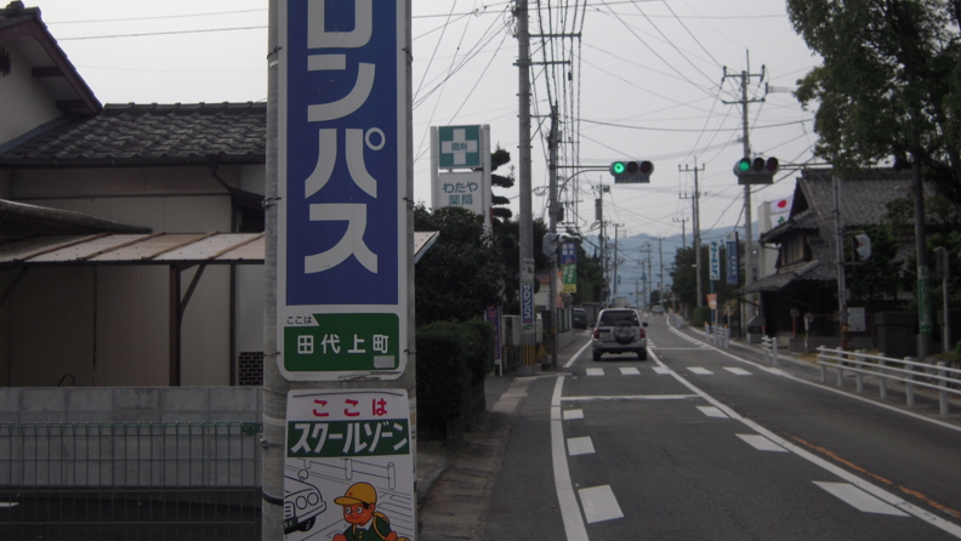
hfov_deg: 37.8
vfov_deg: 21.8
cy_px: 222
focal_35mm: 55
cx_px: 479
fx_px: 1402
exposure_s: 1/320
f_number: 7
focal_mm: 8.9
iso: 100
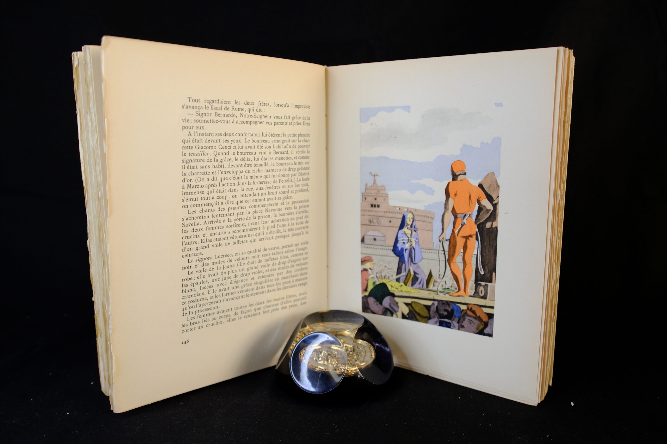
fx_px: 500
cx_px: 334
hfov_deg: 67.4
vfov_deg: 47.9
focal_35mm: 27
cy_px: 222
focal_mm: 18
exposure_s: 1/100
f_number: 3.5
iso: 1600
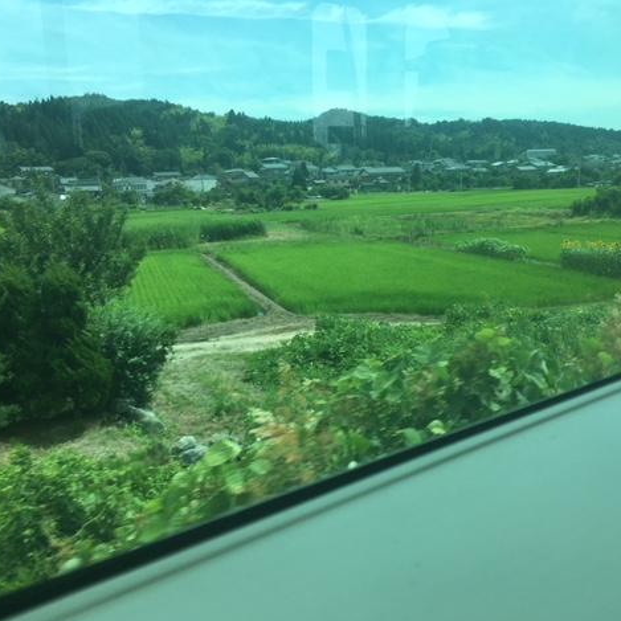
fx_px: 710
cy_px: 316
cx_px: 327
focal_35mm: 35
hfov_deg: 47.2
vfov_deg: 47.2
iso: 25
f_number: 2.2
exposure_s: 1/615
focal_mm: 4.15
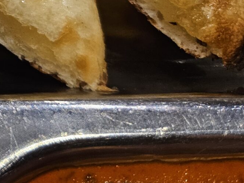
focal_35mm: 89
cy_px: -139
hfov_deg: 17.9
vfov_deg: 14.7
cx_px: -186
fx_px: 627
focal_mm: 5.4
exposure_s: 1/120
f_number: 1.8
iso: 160
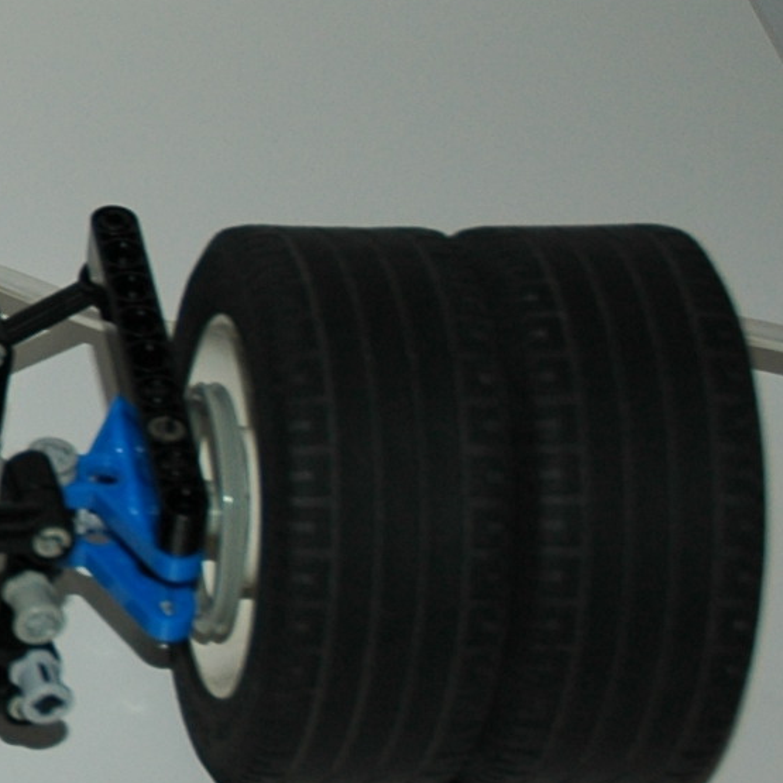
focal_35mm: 200
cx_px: -1076
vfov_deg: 8.7
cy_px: 227
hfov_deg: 8.1
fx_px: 5126
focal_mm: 29
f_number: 4
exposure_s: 1/60
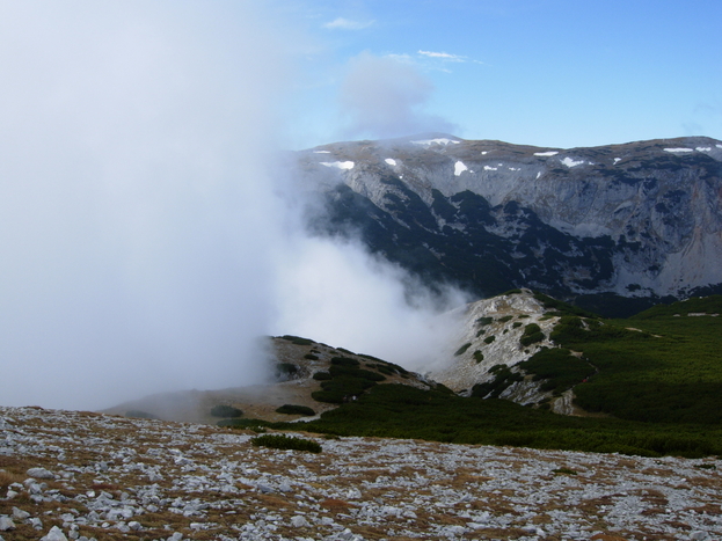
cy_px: 265
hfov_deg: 50.1
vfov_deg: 38.7
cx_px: 357
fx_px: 772
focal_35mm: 37
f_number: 7.6
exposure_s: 1/228
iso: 50
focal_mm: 7.5
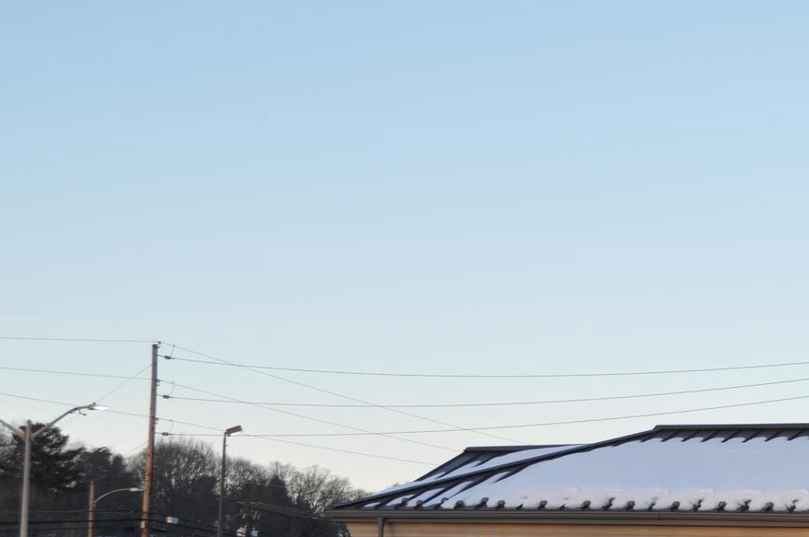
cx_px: 666
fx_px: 2042
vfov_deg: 14.8
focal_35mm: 91
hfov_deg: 22.1
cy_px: 518
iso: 200
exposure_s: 1/160
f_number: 6.3
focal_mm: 26
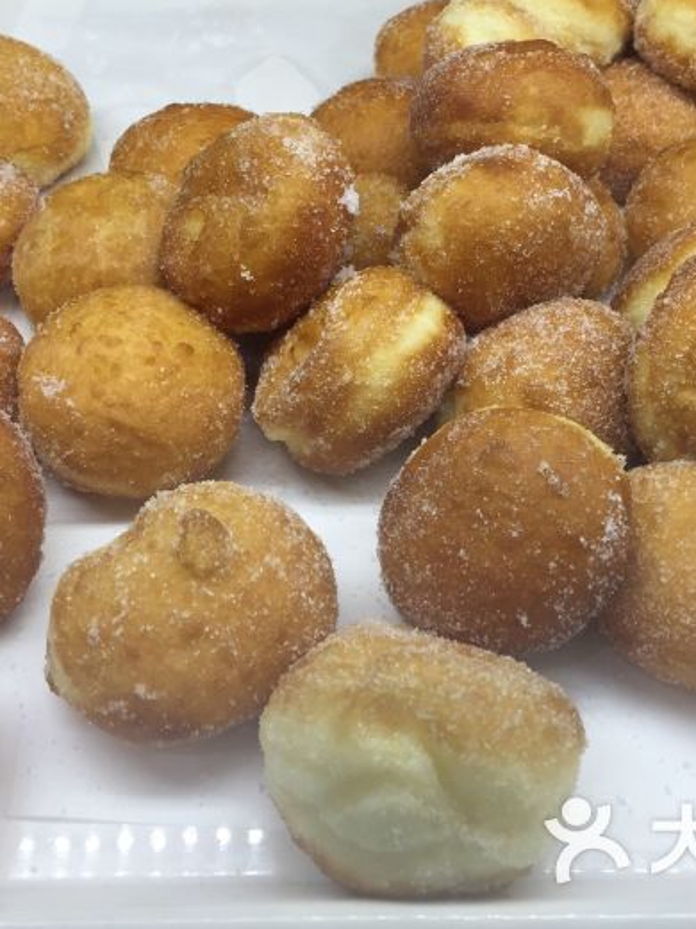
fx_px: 1047
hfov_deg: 36.8
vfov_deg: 47.9
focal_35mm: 39
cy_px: 464
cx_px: 368
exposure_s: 1/100
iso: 50
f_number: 2.2
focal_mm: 4.15
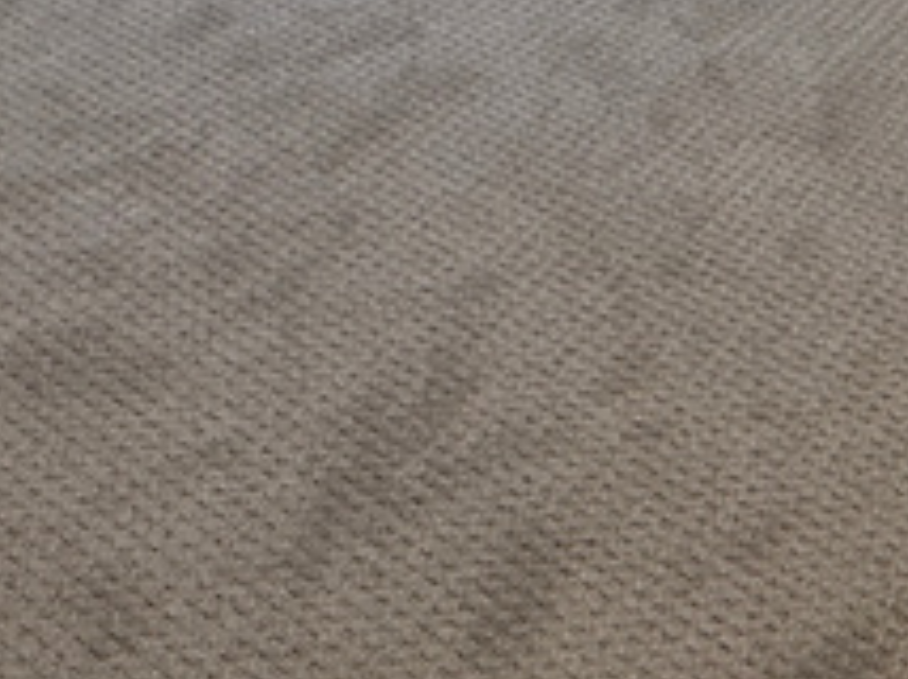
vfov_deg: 17.0
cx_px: 895
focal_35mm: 67
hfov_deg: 27.4
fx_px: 1755
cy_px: -628
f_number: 2.2
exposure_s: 1/124
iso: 64
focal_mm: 2.22
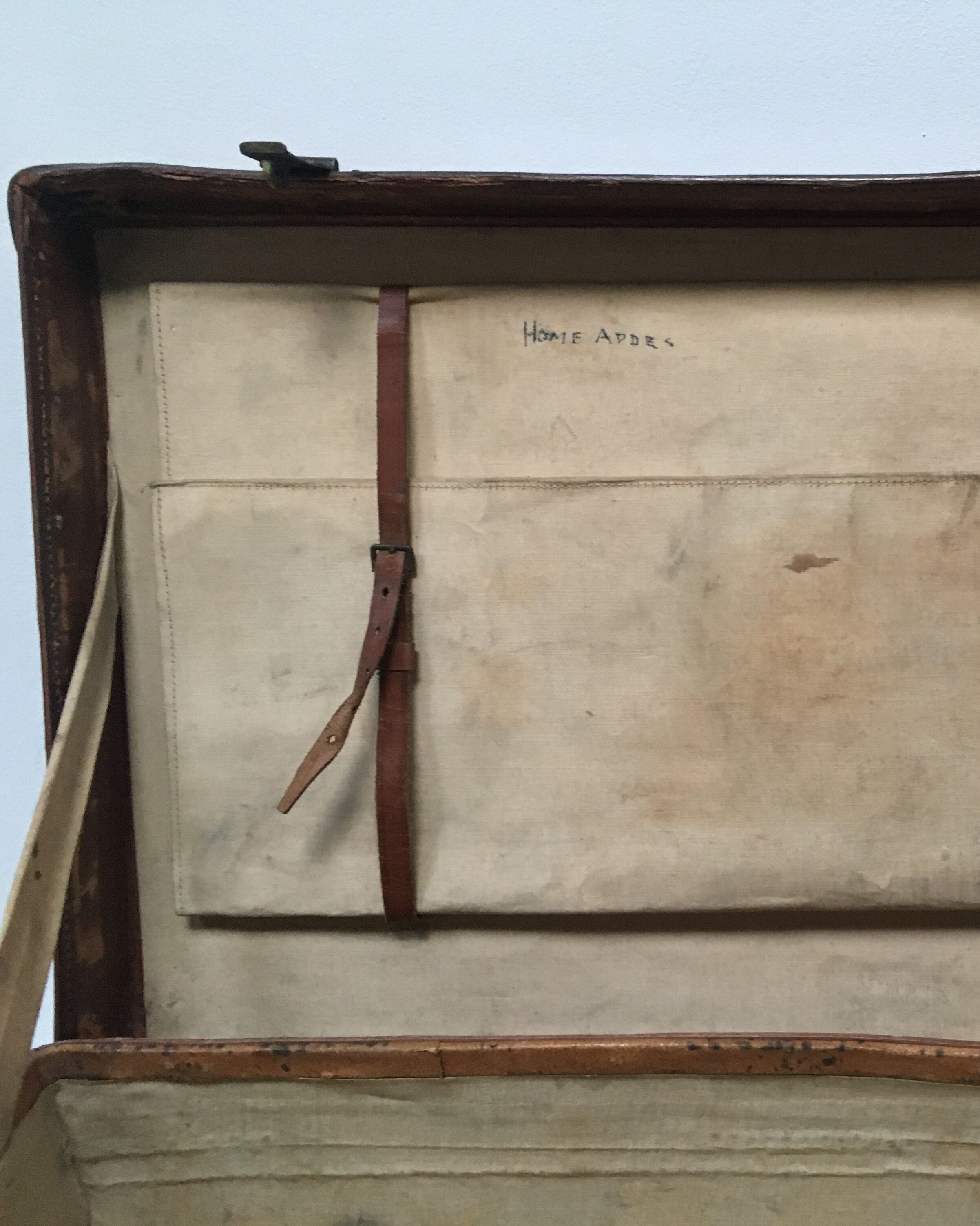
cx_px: 796
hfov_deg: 37.6
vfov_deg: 47.9
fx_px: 1377
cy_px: 614
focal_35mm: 38
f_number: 2.2
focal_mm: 4.15
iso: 200
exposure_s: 1/33
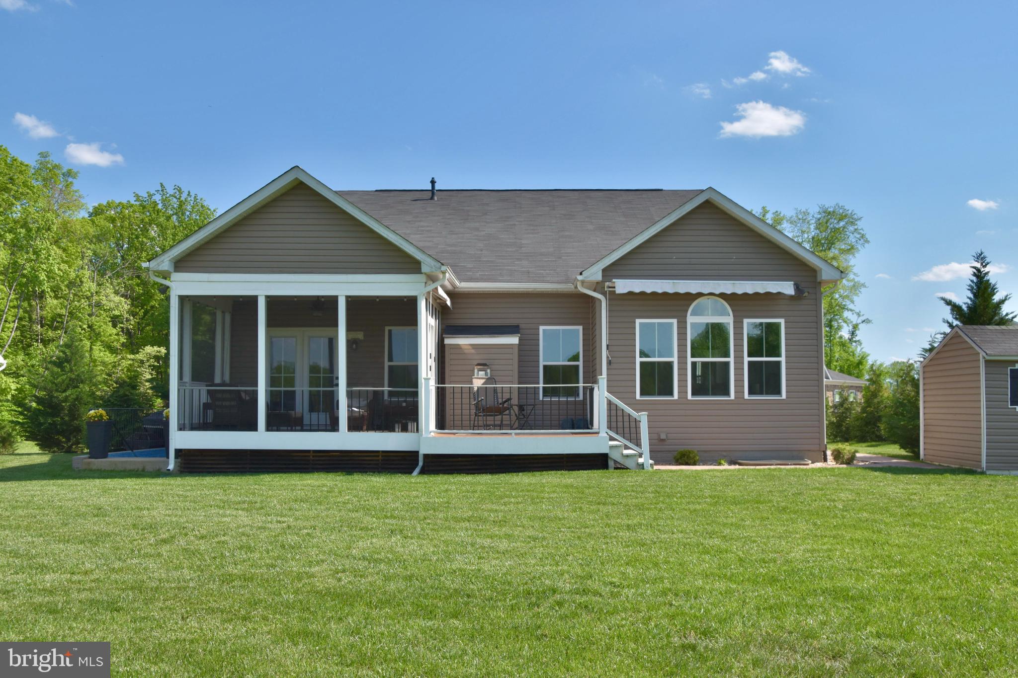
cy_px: 339
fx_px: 933
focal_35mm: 33
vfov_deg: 40.0
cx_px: 509
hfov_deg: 57.2
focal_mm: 22
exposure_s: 1/400
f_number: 10
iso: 250
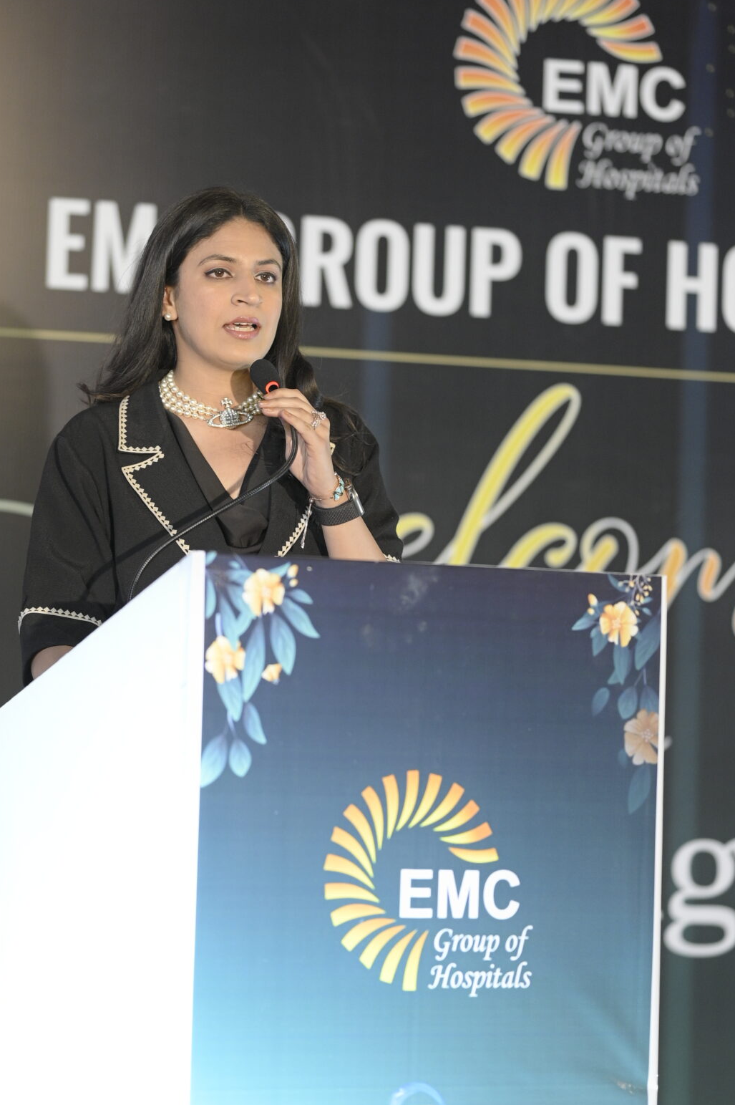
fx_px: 4323
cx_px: 262
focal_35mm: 141
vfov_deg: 14.6
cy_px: 580
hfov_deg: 9.7
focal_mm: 85
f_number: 1.8
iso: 1000
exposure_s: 1/200
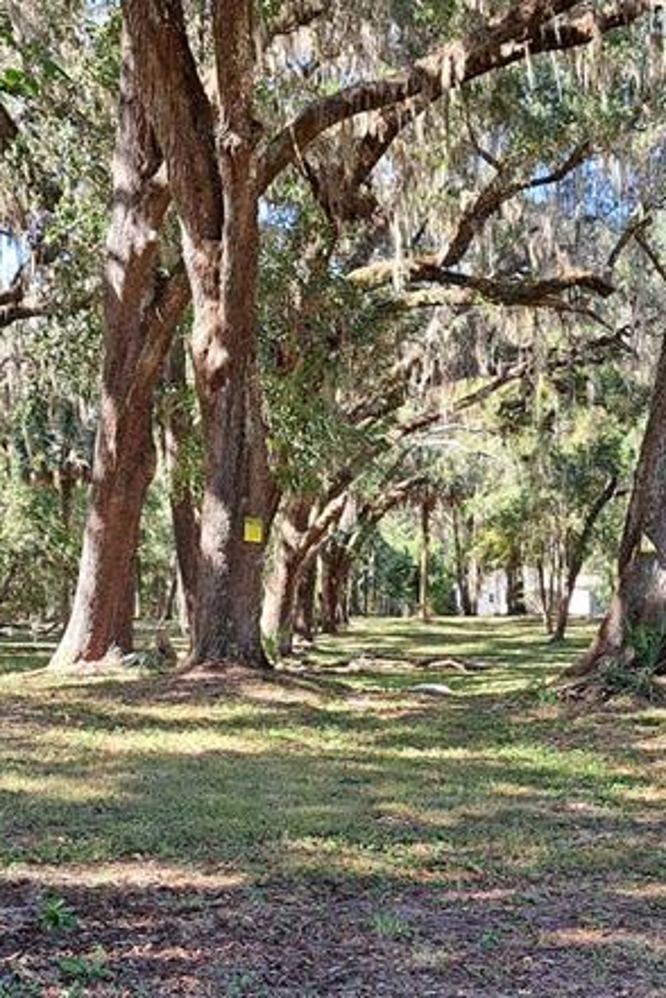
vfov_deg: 34.1
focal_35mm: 58
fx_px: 1609
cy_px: 686
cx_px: 412
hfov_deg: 23.3
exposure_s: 1/120
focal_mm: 5.23
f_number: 1.8
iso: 50
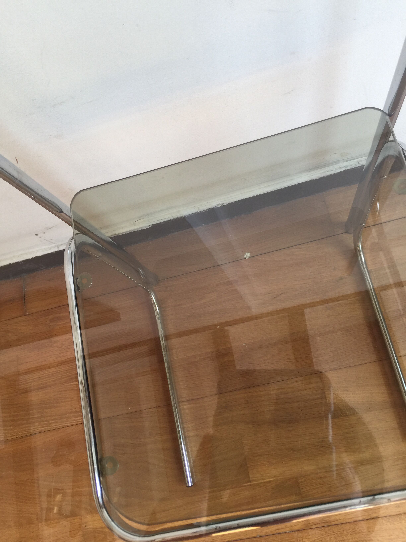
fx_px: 454
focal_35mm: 29
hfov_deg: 48.2
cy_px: 271
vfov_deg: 61.7
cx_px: 203
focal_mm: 4.15
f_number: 2.2
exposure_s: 1/33
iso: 32
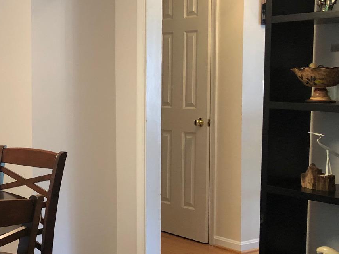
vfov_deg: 22.2
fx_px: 646
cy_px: 128
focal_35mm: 66
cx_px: -29
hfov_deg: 27.1
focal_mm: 3.99
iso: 40
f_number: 1.8
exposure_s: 1/15
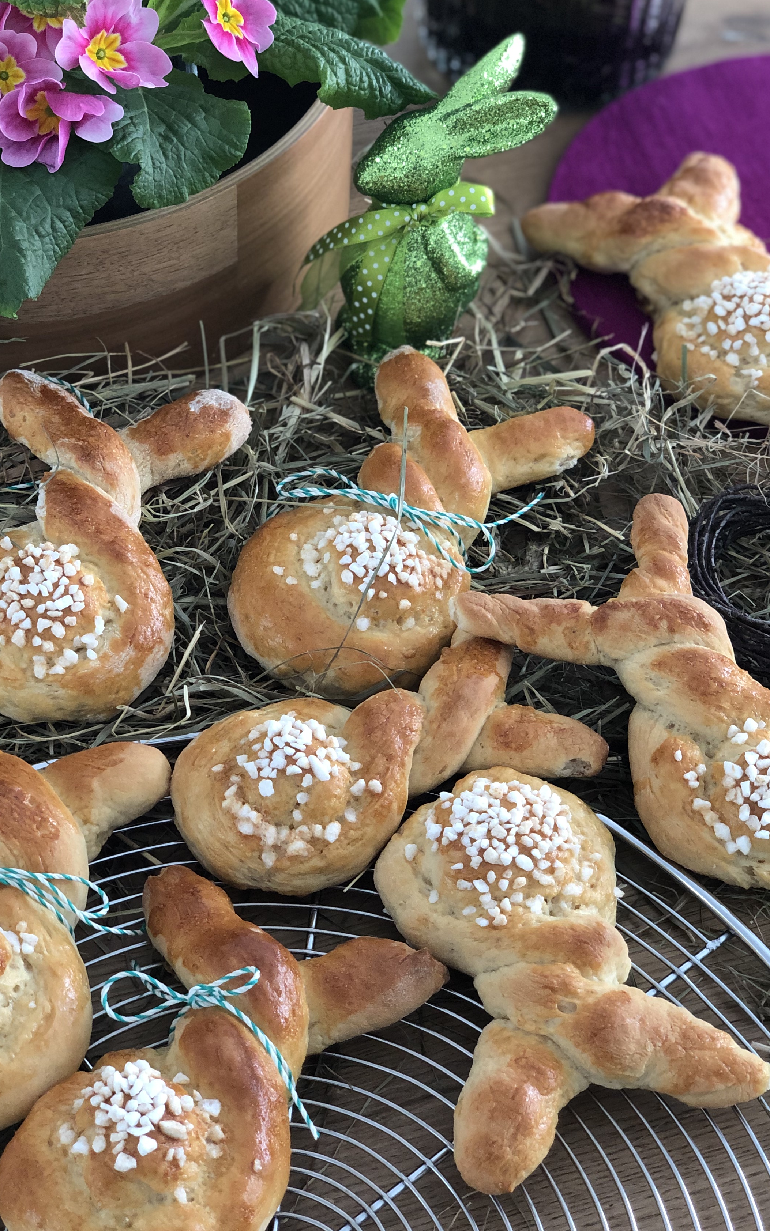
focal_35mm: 66
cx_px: 305
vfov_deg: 31.0
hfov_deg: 19.7
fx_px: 2216
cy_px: 540
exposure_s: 1/40
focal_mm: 6
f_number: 2.4
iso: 80
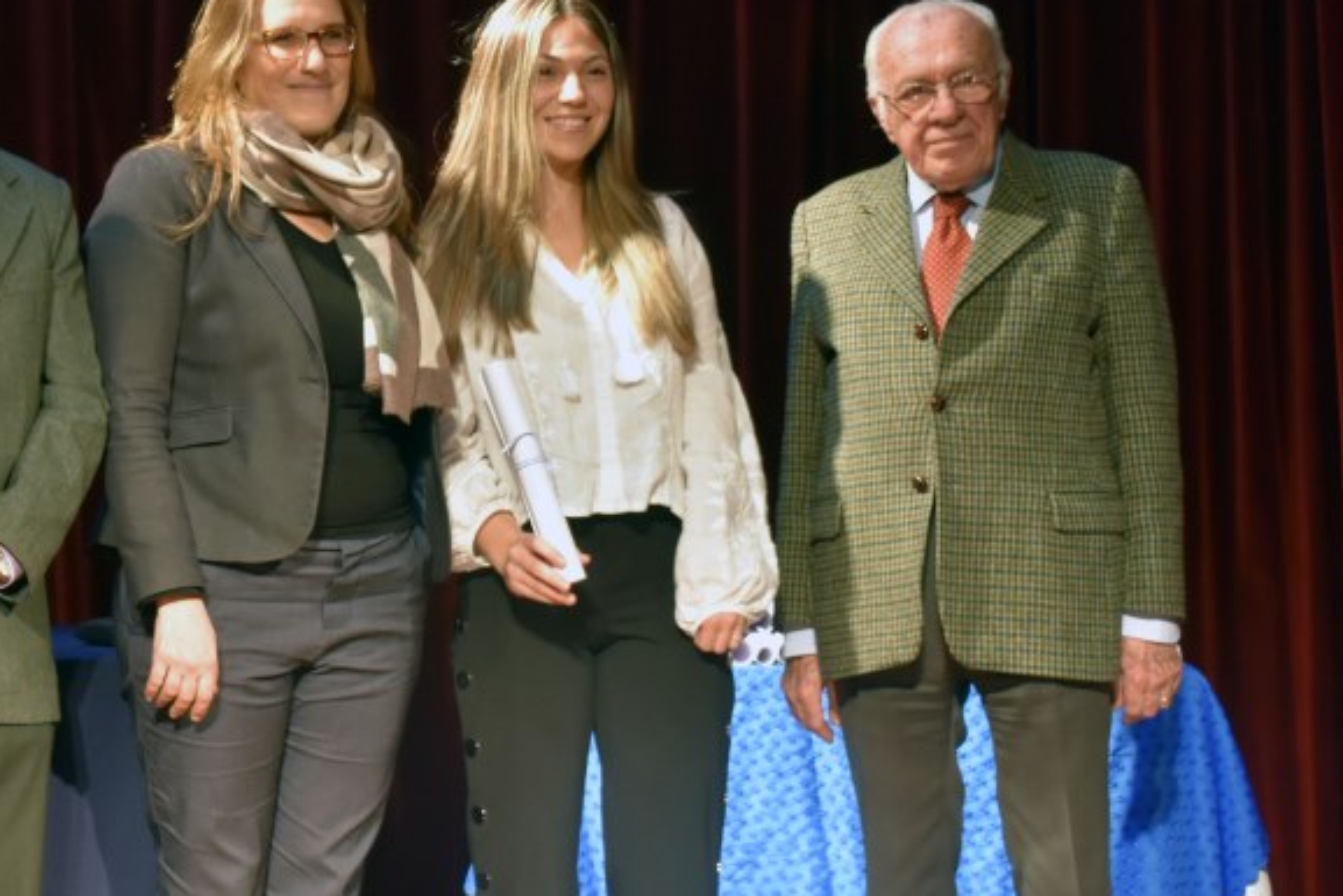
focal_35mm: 72
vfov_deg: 19.0
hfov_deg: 27.3
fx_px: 2682
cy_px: 446
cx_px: 172
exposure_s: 1/60
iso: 800
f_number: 4
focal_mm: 27
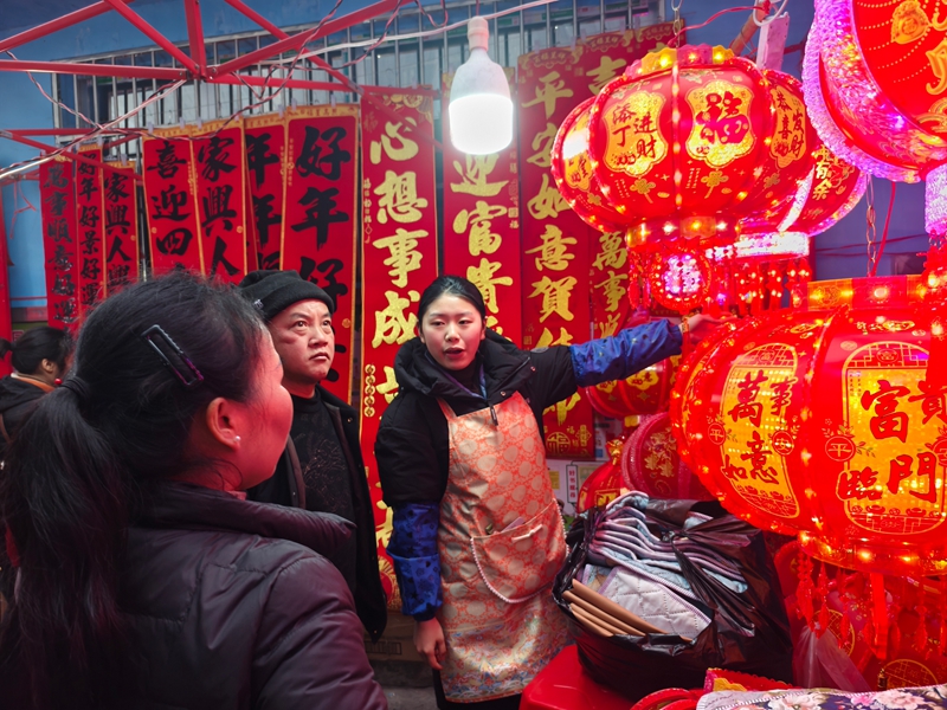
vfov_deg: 58.9
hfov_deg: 73.9
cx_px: 474
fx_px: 629
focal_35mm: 23
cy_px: 355
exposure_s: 1/100
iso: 71
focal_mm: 5.6
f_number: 1.57
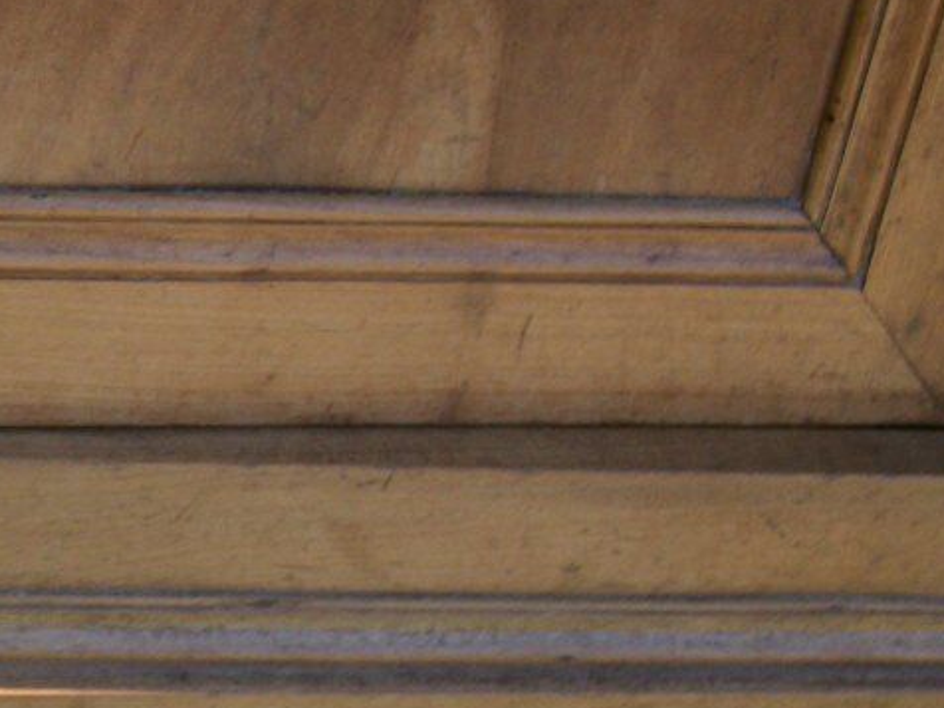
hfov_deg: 21.4
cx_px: -143
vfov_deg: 16.9
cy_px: 627
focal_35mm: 86
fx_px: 2345
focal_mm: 5.7
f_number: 8.8
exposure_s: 1/60
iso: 80
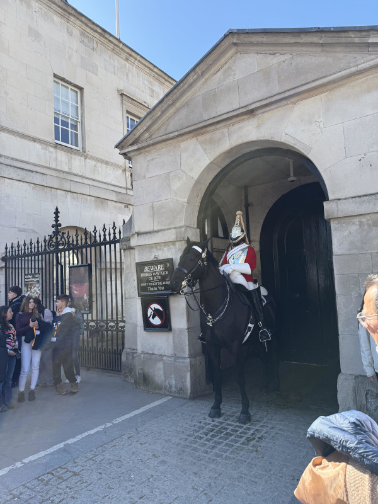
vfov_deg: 71.6
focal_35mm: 24
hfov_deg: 56.8
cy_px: 252
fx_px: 349
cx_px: 189
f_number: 1.78
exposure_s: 1/1585
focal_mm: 6.76
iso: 100
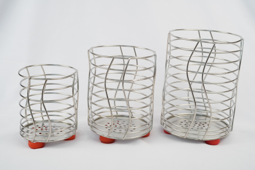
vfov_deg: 27.0
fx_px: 354
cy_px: 85
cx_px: 128
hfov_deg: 39.6
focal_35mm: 50
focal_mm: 50
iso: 500
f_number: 8
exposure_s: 1/100
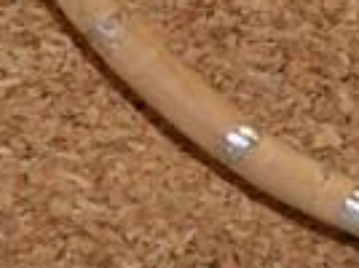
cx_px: 624
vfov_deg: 4.1
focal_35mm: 359
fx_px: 3717
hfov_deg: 5.5
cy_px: 222
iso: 400
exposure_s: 1/60
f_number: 2.8
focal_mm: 13.5
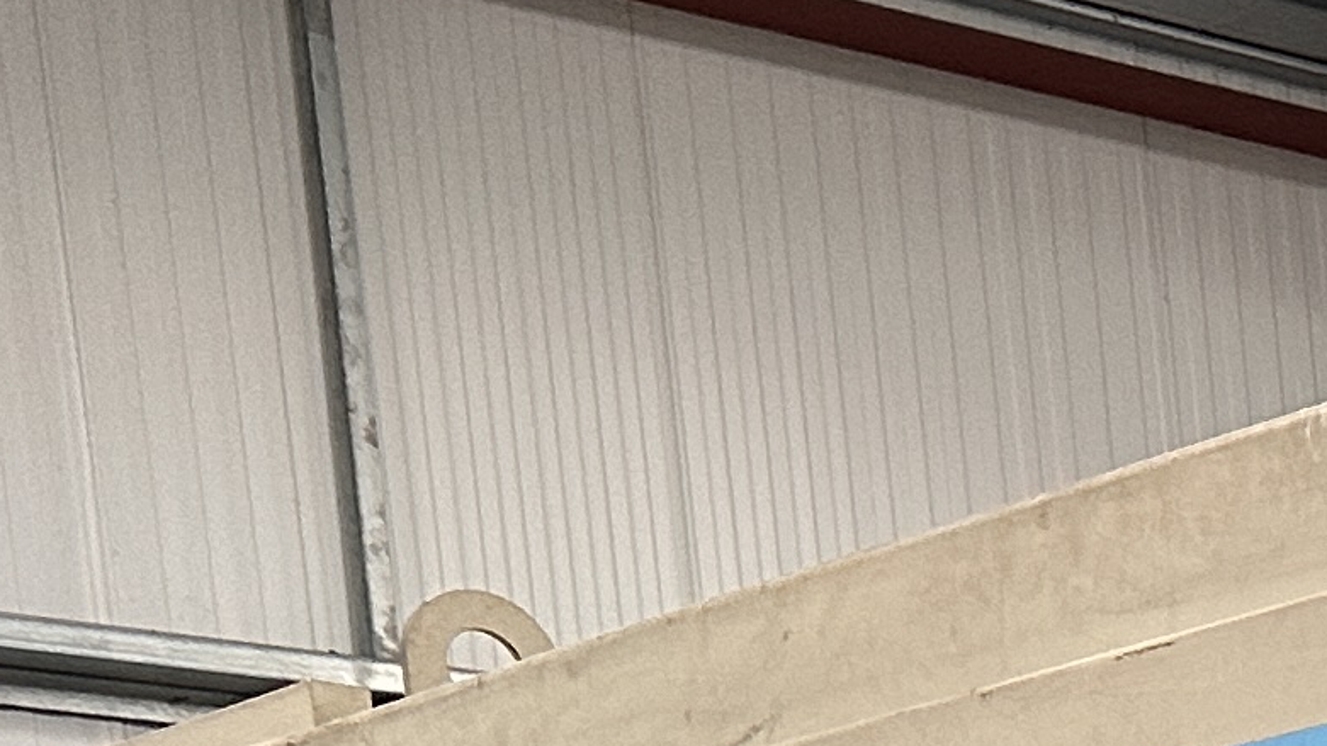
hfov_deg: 12.4
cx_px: 3240
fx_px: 4749
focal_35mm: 135
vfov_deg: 7.6
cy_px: 2413
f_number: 1.78
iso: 160
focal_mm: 6.86
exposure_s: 1/121
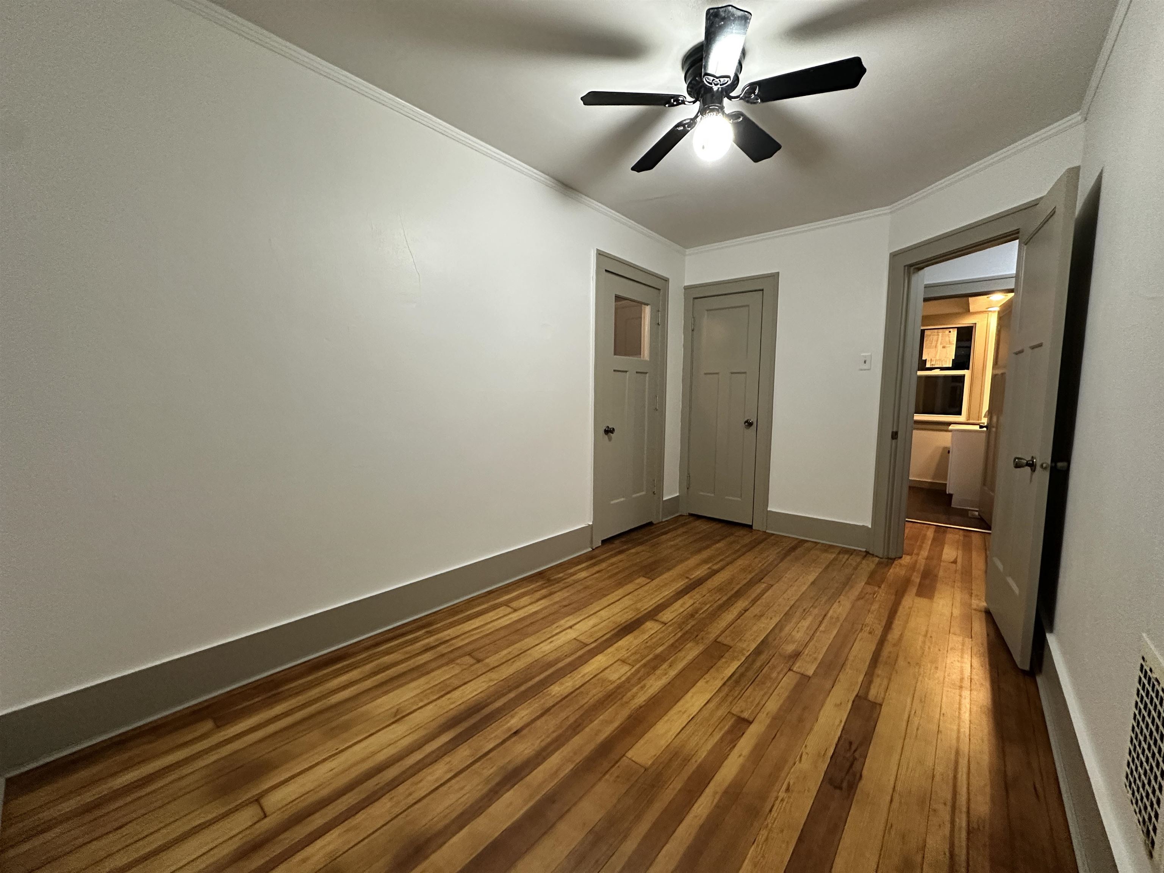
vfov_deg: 85.7
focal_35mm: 14
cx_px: 582
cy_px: 436
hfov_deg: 102.1
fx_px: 471
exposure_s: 1/60
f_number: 2.2
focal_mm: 2.22
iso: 500
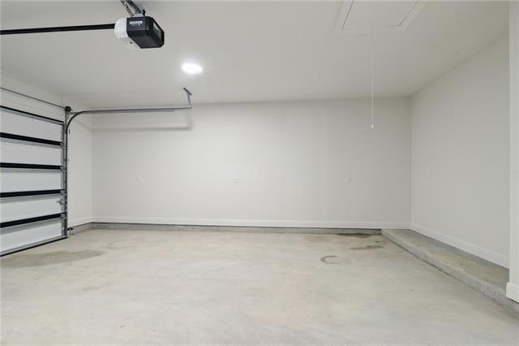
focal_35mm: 16
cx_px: 260
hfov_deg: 96.8
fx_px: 231
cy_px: 173
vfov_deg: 73.7
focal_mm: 16
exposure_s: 1/5
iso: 800
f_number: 11
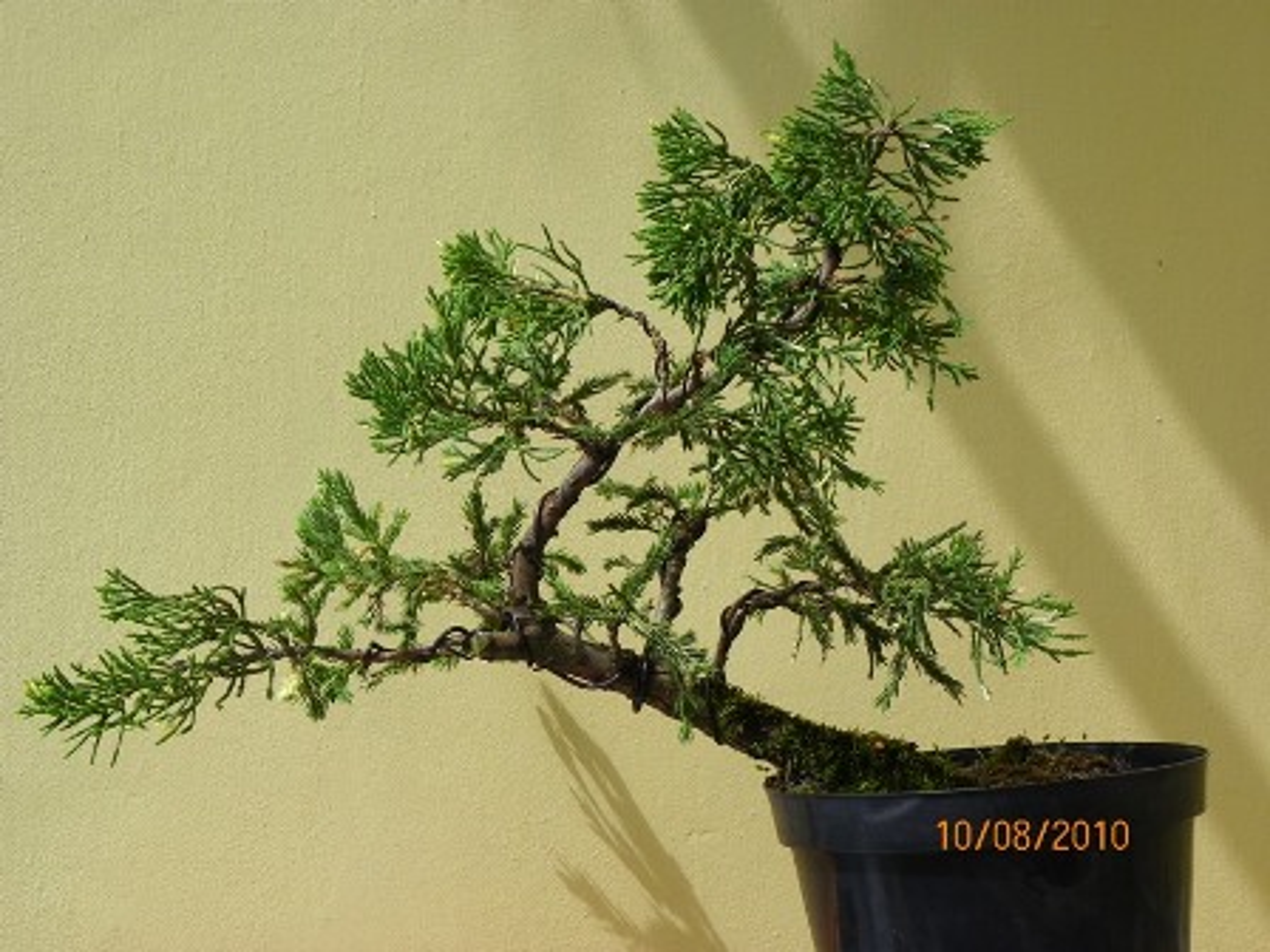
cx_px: 635
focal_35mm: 95
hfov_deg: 20.7
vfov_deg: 15.6
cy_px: 476
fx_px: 3485
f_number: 4
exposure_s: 1/500
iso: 64
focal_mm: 16.9
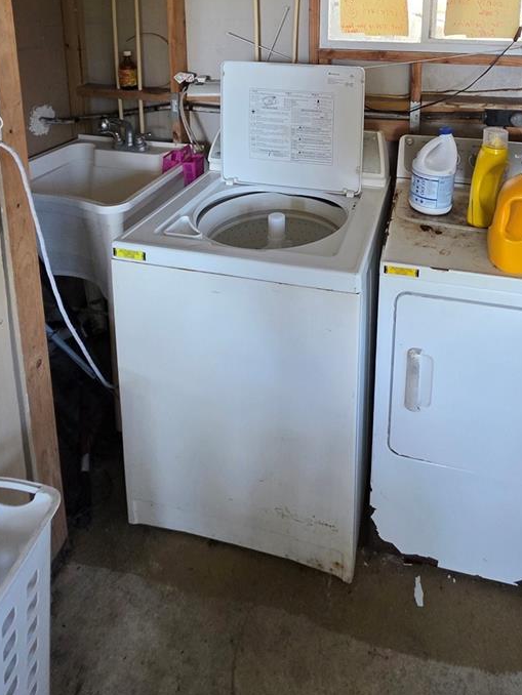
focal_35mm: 23
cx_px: 333
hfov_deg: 58.0
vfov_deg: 63.2
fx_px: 462
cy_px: 84
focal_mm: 2.2
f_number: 1.9
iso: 400
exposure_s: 1/100
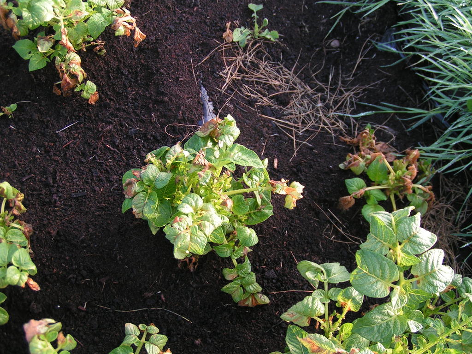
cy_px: 177
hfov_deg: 49.0
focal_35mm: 38
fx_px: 518
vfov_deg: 37.7
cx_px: 236
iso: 50
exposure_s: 1/40
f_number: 3.2
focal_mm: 5.8
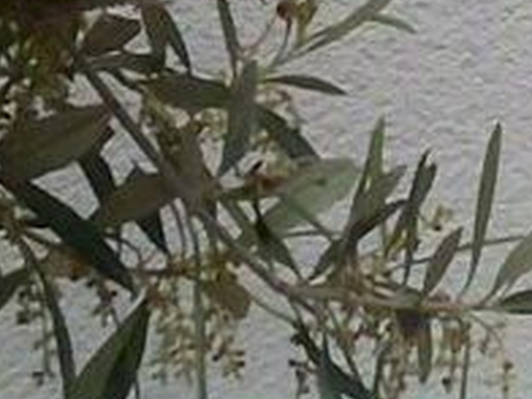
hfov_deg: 18.1
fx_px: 1537
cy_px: -284
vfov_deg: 13.5
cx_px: 717
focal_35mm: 100
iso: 800
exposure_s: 1/1000
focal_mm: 5
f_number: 3.9
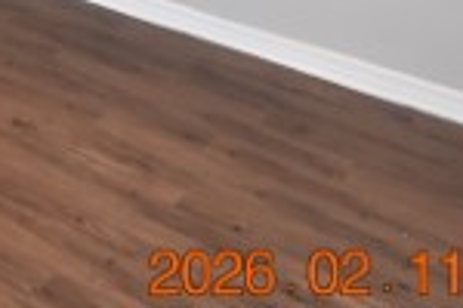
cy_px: -354
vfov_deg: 14.7
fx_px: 926
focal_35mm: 72
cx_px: -259
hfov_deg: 22.3
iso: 800
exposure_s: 1/15
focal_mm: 10
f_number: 3.5
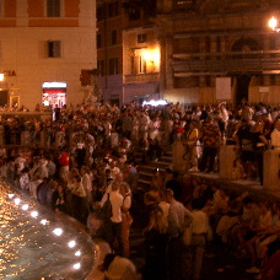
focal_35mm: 57
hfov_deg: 29.9
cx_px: 108
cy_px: 154
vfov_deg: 30.0
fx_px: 522
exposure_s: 1/8
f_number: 2.6
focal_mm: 5.8
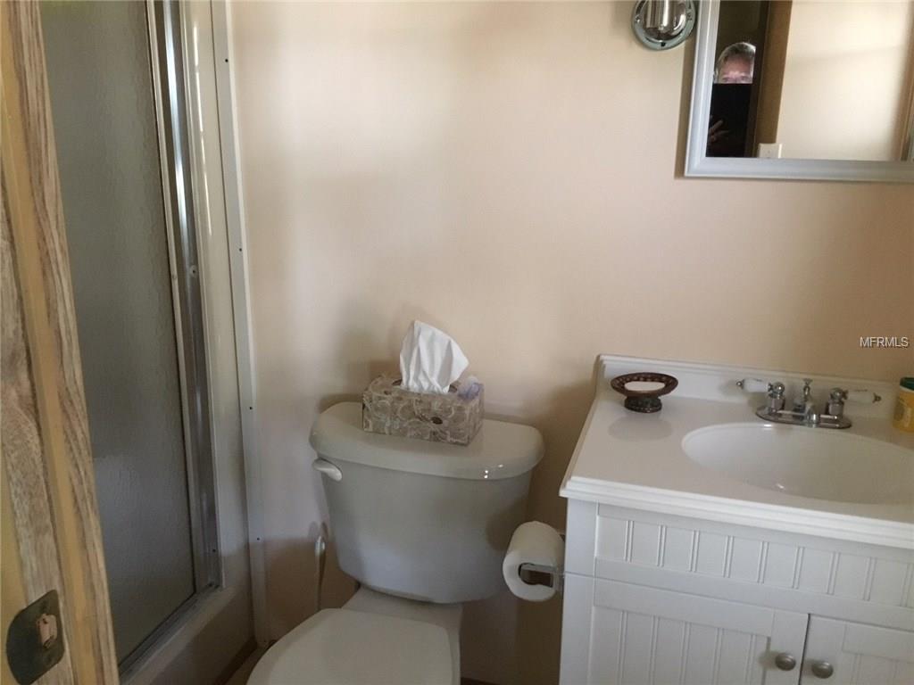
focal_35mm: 31
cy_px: 342
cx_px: 457
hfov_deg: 58.4
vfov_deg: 45.4
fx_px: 819
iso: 500
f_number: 2.4
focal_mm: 3.3
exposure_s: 1/15
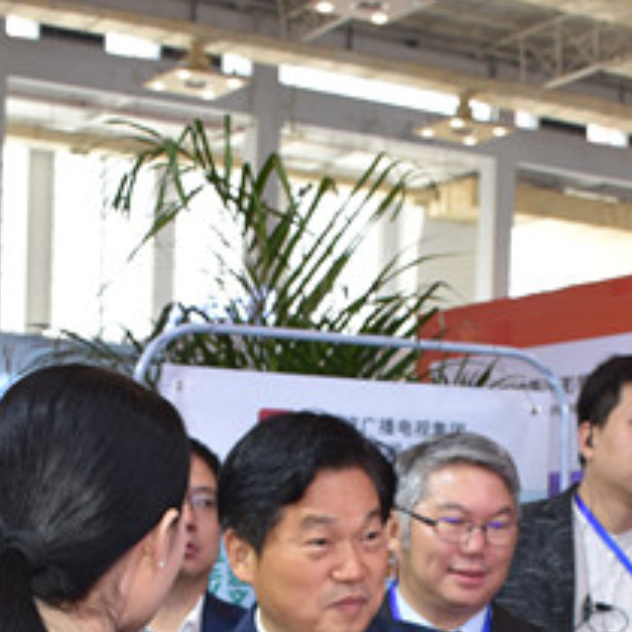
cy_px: 764
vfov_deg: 18.6
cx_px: 327
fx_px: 1818
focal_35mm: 88
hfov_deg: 19.7
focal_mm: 18
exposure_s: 1/100
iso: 400
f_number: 3.5
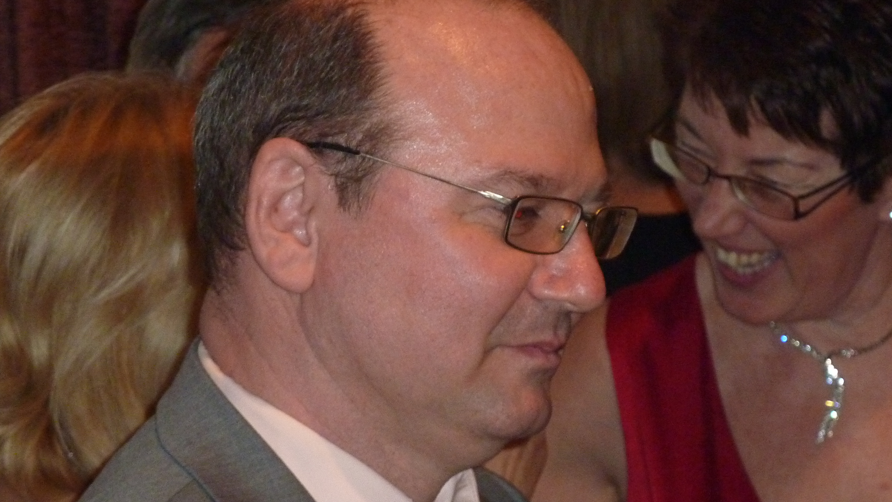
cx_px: 446
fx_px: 5653
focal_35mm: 239
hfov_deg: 9.0
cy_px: 273
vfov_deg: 5.1
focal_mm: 29.9
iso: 640
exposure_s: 1/50
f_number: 4.5
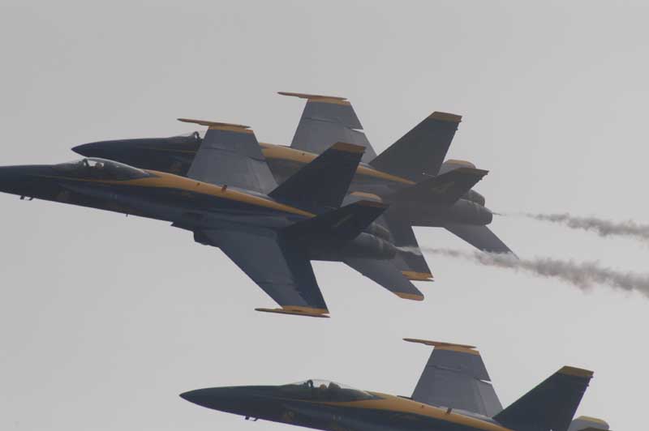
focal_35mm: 450
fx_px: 8106
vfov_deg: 3.0
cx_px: 324
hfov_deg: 4.6
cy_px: 216
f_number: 8
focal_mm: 300
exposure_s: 1/3200
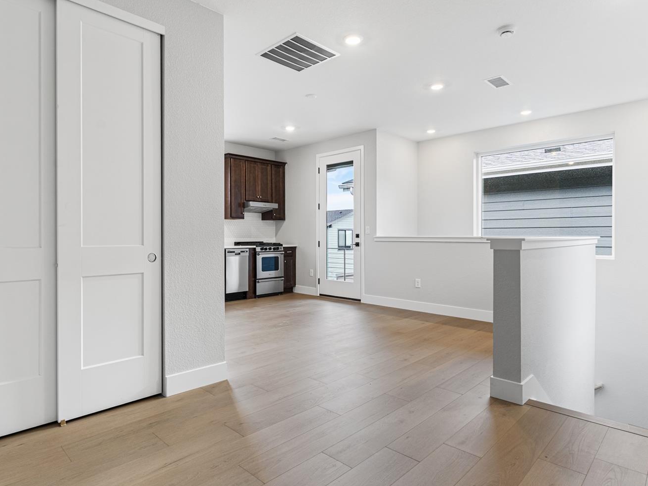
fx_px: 386
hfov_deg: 80.0
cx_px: 309
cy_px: 239
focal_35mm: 21
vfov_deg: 64.5
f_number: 8
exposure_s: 1/4
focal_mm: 17.5
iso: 160
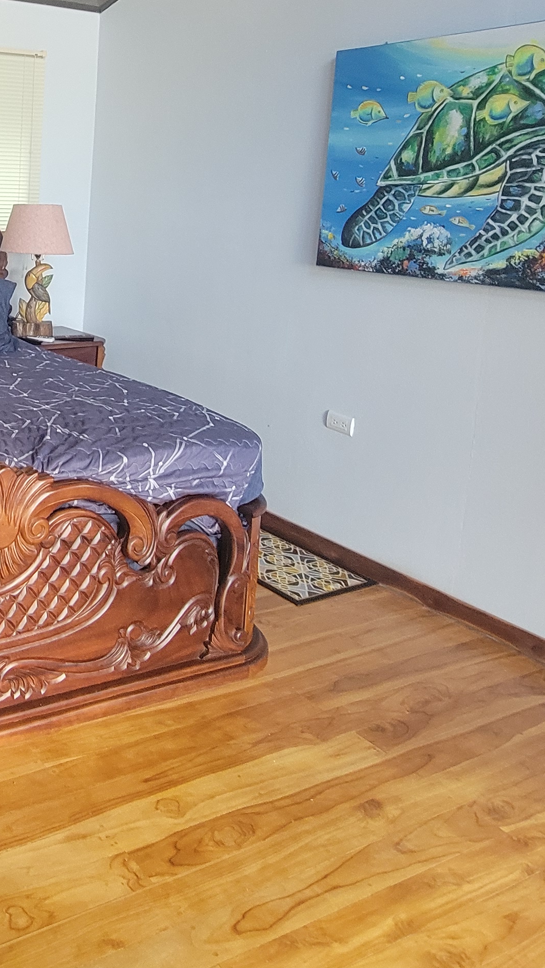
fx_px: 771
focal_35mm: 30
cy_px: 251
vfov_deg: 61.0
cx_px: -125
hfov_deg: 31.8
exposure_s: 1/30
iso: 320
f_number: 2.2
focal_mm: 2.2
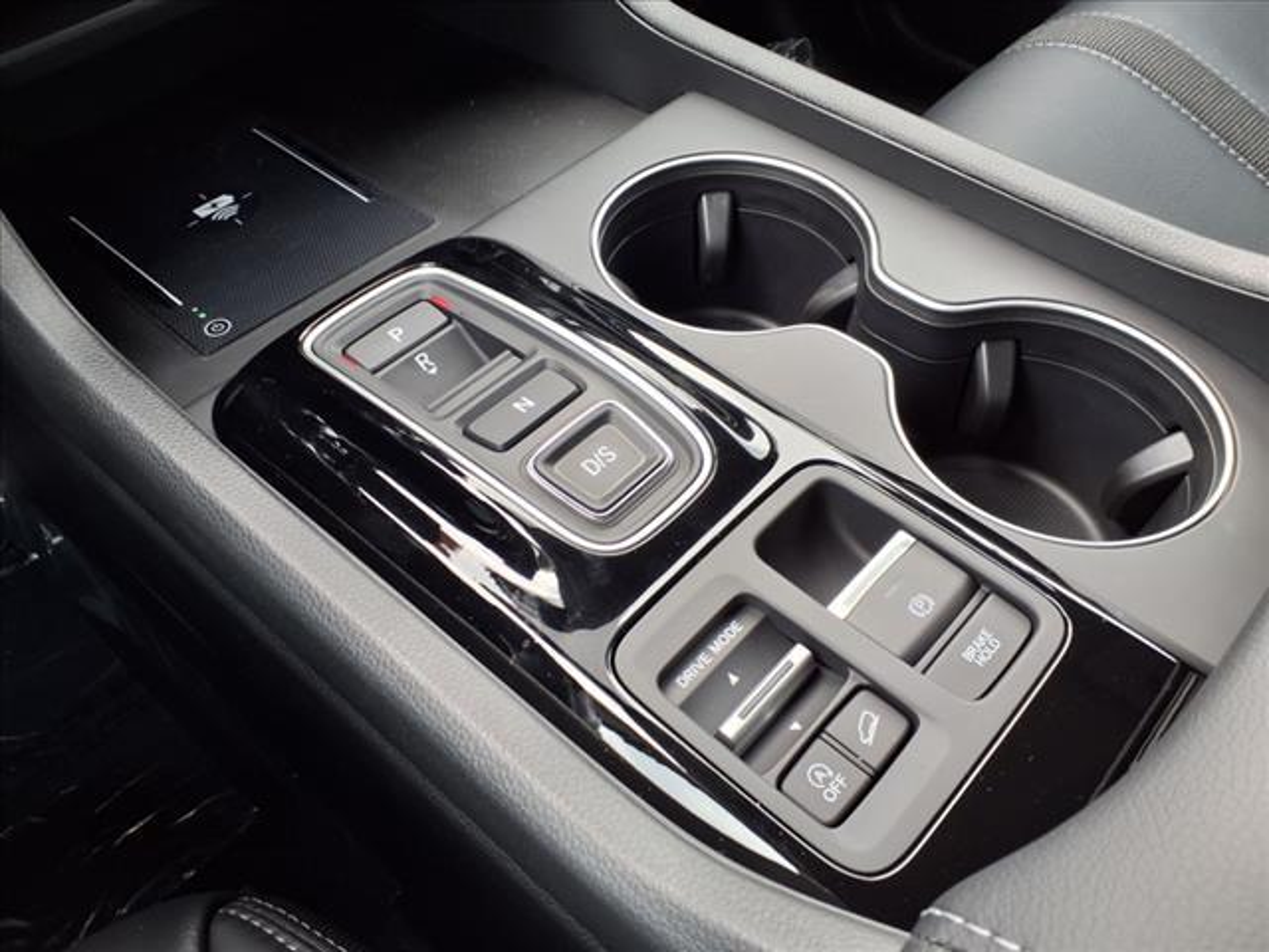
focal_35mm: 27
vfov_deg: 51.4
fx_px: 990
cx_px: 634
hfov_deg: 65.3
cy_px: 476
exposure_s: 1/60.2
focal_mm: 3.58
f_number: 1.9
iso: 50
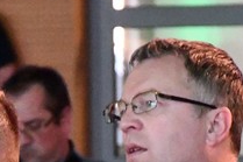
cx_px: 73
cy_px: 362
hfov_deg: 3.3
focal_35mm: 622
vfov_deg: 2.2
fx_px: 4195
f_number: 5.3
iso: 12800
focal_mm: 85
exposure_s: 1/100
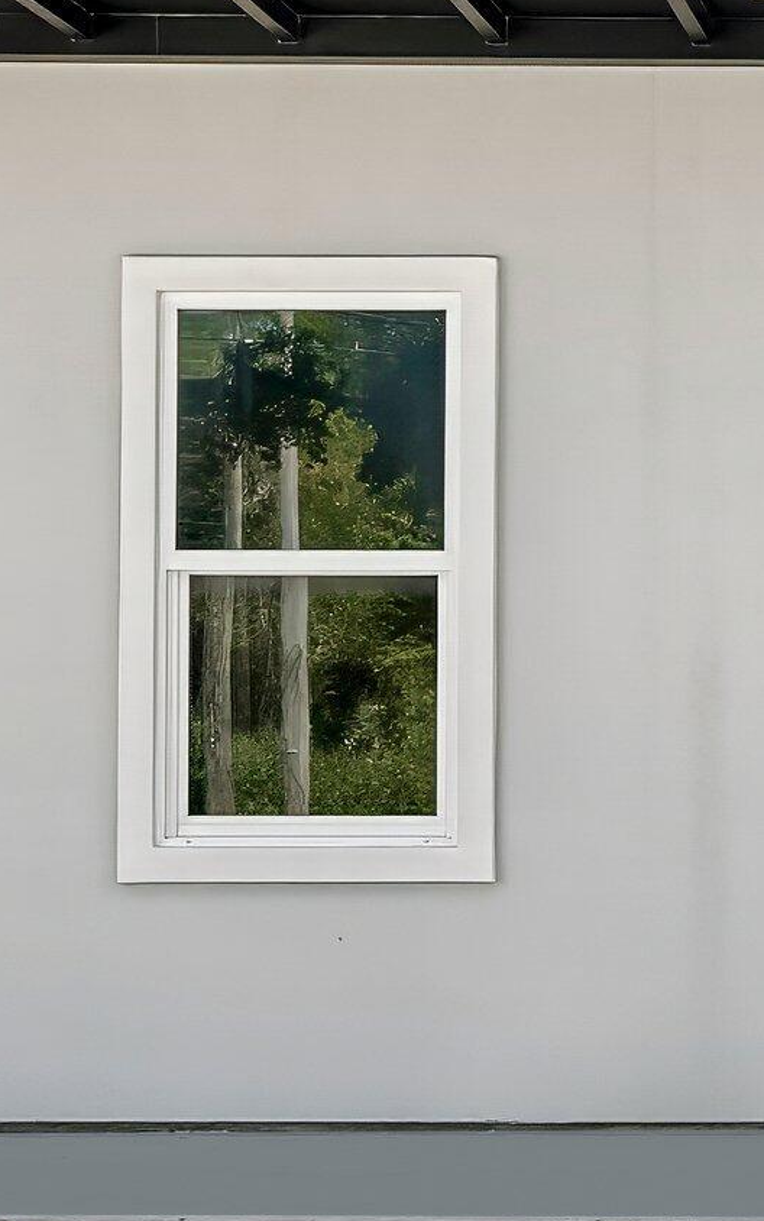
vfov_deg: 23.3
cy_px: 650
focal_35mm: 89
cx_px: 1173
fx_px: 2963
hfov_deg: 13.7
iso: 400
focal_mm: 24
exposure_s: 1/125
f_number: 9
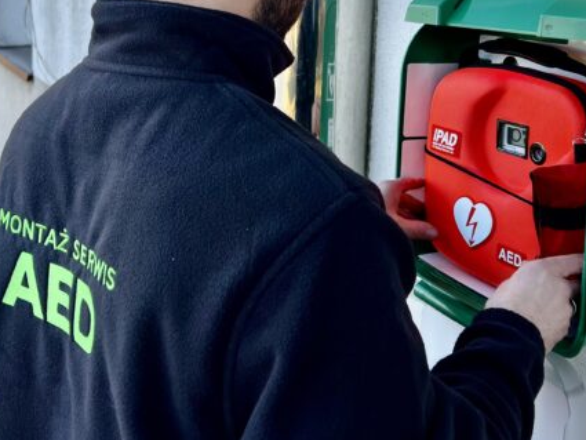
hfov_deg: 40.4
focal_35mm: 47
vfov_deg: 30.0
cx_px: 312
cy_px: 76
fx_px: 796
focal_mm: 5.7
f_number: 1.5
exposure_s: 1/326
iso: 50
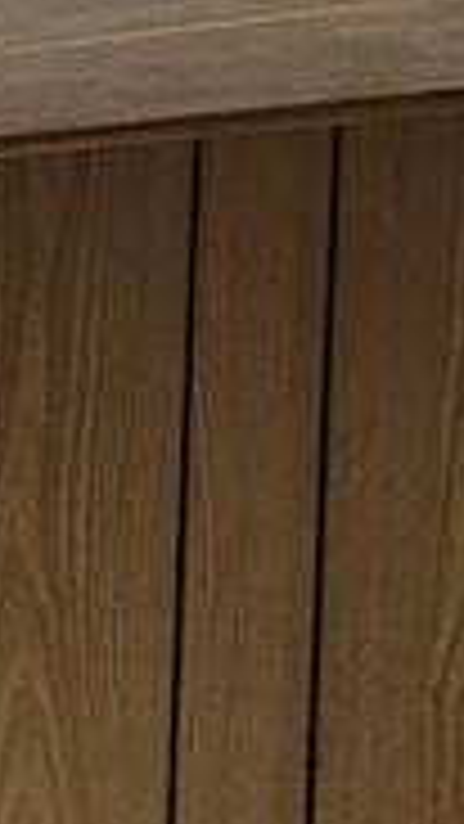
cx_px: -1545
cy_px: 1040
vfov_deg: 9.7
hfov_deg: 4.9
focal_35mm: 219
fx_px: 4788
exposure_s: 1/359
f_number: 1.8
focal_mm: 5.4
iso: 50
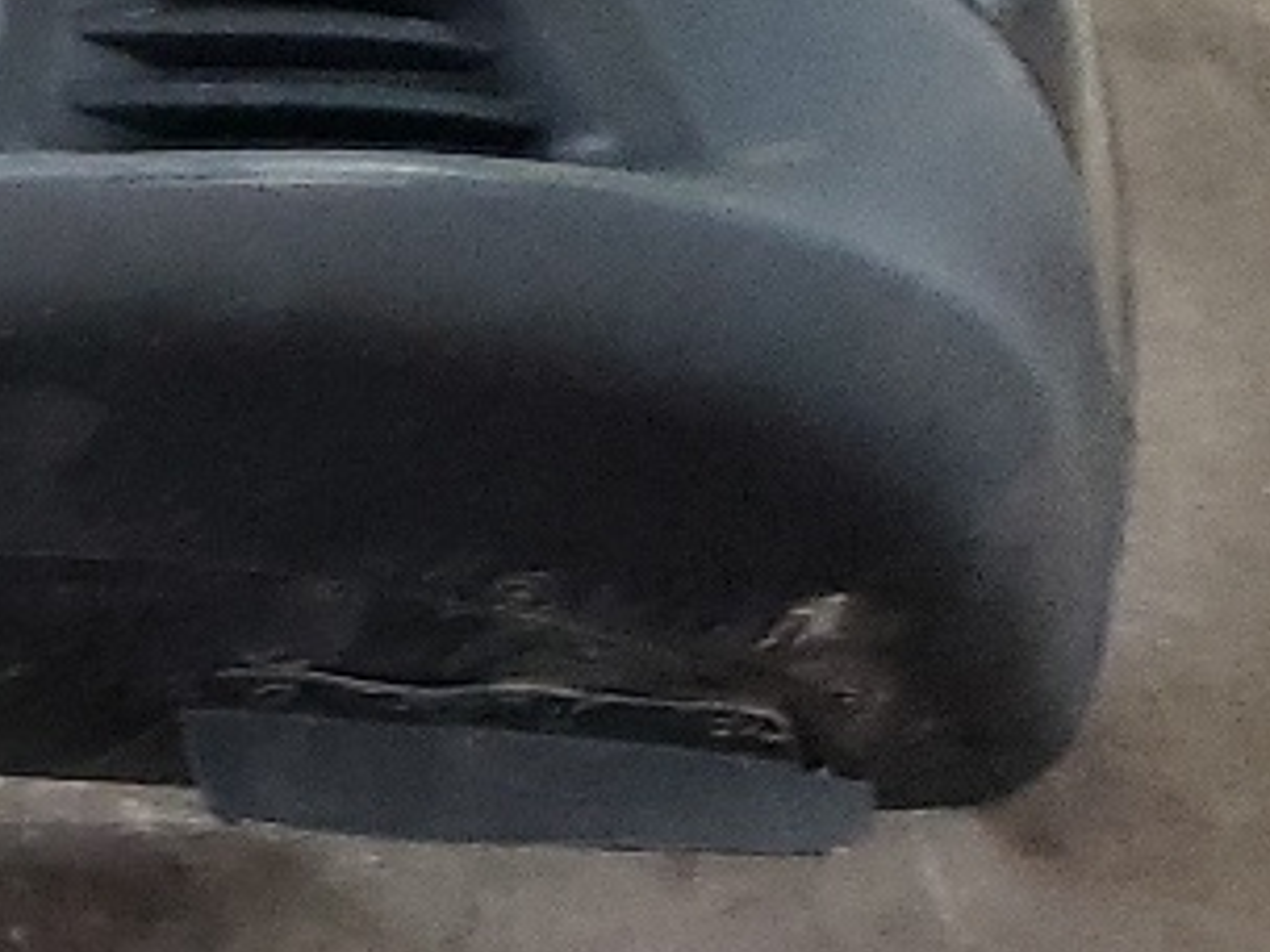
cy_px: 1161
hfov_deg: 12.7
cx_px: -1237
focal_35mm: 137
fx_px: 5026
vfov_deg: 10.6
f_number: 1.5
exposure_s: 1/30
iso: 437
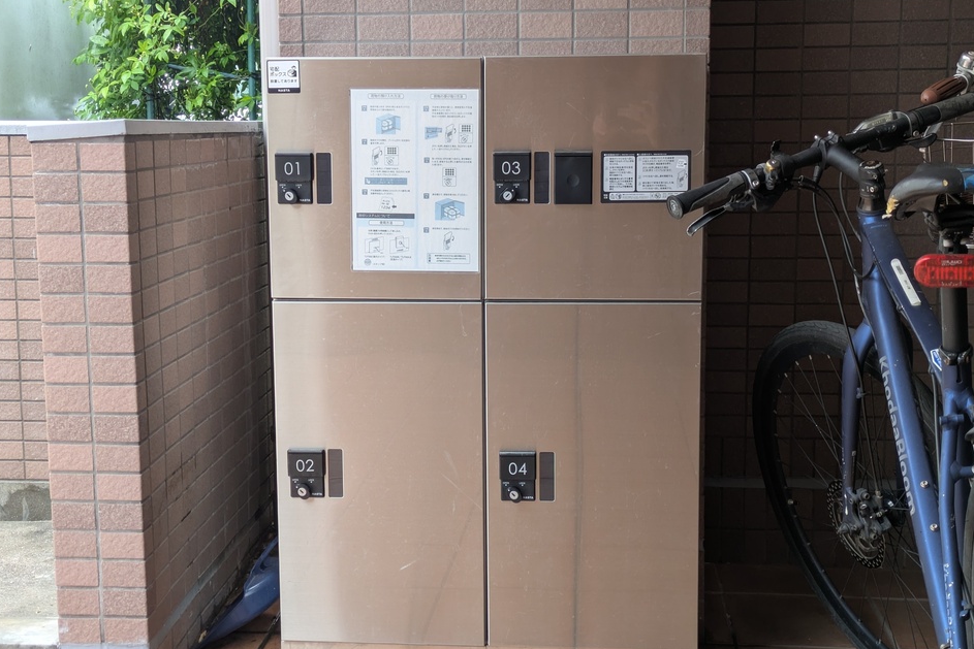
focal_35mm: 54
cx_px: 482
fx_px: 1461
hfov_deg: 36.9
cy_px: 330
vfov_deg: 25.1
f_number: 1.89
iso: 52
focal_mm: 5.43
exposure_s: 1/60
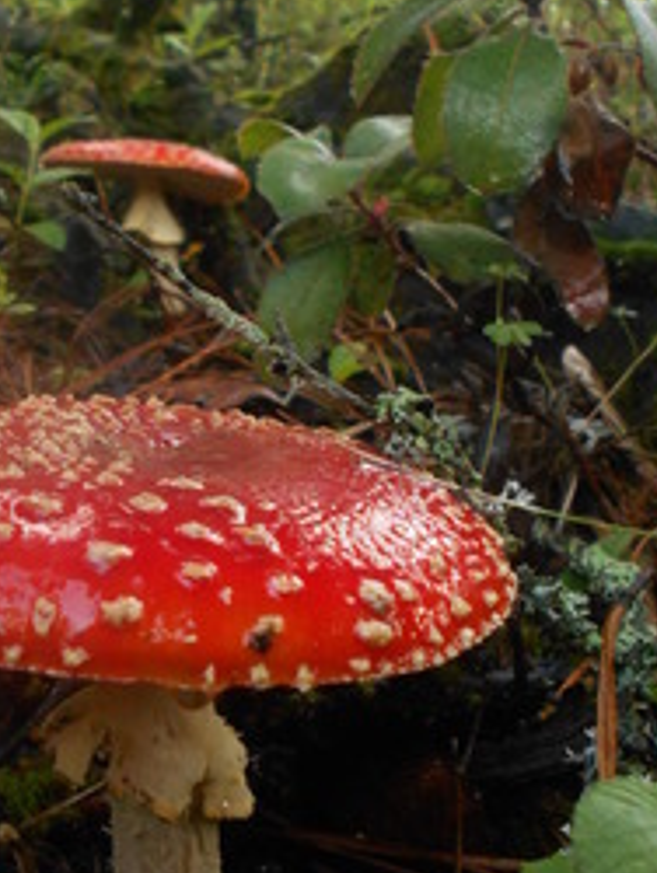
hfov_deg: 28.0
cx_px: 246
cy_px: 370
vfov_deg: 36.7
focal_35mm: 52
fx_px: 1314
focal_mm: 4.6
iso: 400
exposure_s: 1/125
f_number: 3.2
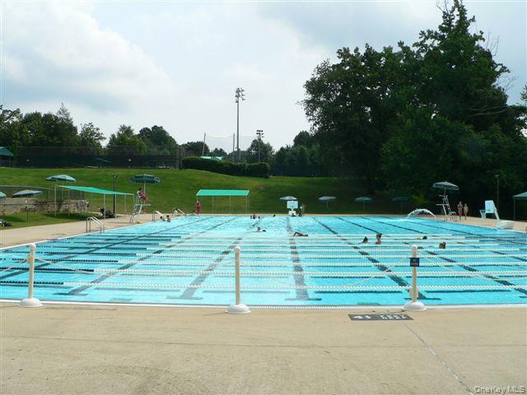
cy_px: 198
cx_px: 264
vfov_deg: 39.7
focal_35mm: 36
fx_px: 548
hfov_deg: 51.4
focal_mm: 6
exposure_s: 1/320
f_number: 5.6
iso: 80
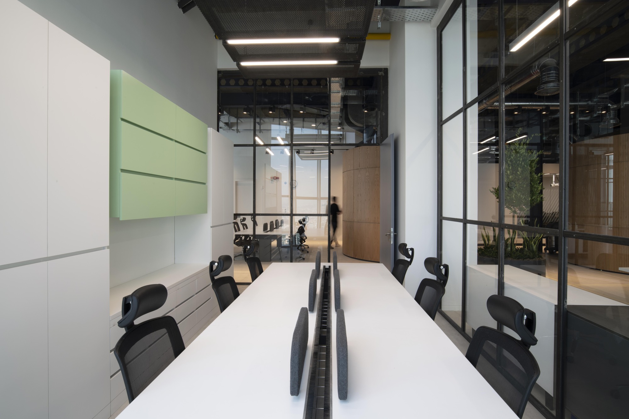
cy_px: 210
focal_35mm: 18
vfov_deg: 67.4
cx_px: 314
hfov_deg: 90.0
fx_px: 314
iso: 100
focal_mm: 18
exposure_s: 1/2
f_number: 22
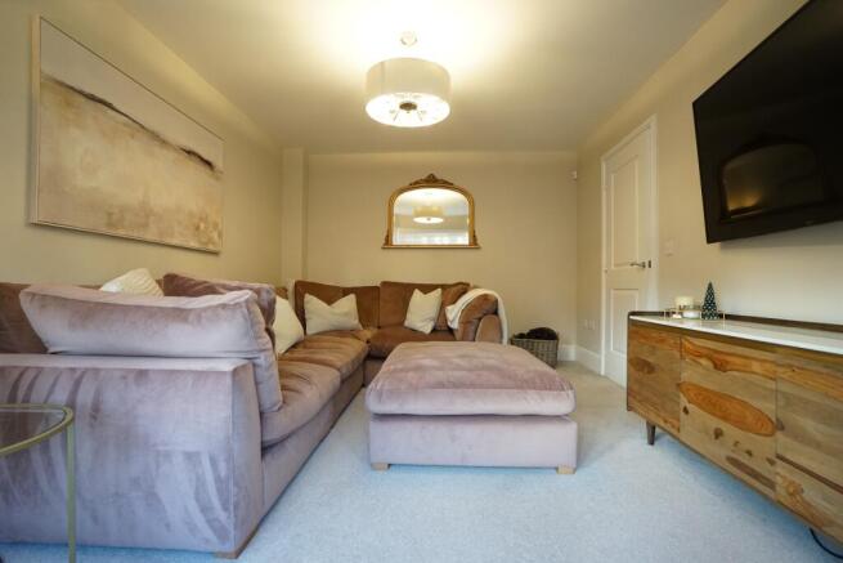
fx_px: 375
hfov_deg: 96.7
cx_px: 422
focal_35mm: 16
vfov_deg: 73.8
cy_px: 282
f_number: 4.5
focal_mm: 16
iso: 2000
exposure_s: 1/100
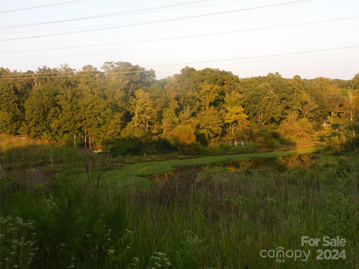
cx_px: 180
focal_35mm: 50
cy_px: 134
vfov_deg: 29.1
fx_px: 519
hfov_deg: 38.2
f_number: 4
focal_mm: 9
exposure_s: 1/200
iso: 125
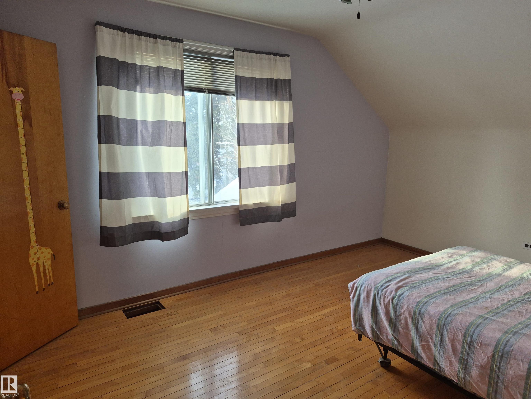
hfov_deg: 73.9
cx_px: 266
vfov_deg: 58.9
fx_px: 353
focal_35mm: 23
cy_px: 200
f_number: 1.8
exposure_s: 1/180
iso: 125
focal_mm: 5.4
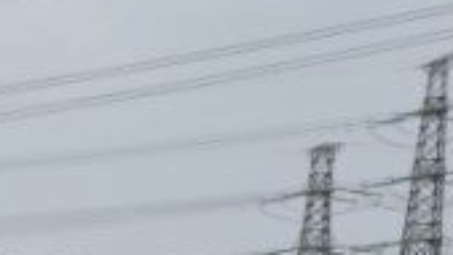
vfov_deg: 7.1
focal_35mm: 158
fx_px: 1898
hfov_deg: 12.0
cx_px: -466
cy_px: 690
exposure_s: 1/4000
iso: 110
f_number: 1.7
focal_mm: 6.72
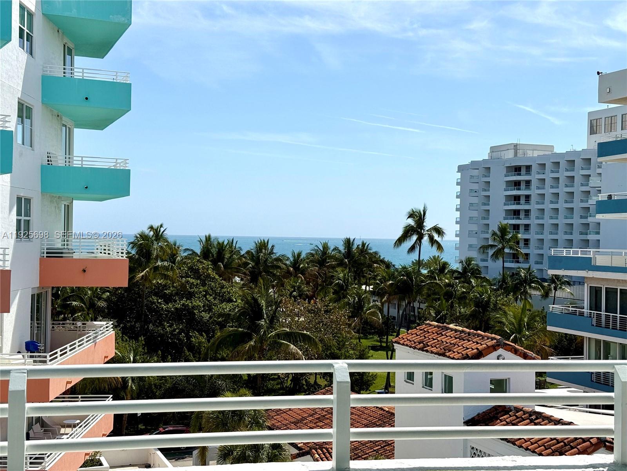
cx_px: 314
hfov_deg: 39.7
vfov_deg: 30.3
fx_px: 869
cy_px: 236
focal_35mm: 48
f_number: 1.78
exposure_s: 1/9901
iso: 64
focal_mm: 6.76
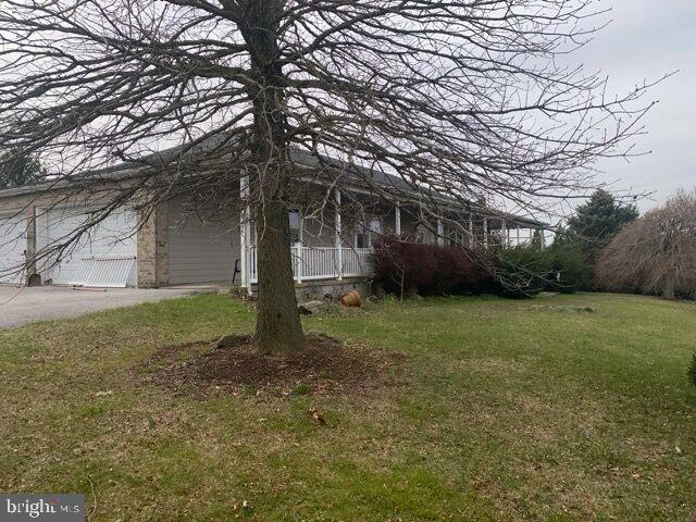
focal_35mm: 26
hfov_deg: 67.3
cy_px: 261
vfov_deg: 53.1
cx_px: 348
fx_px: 523
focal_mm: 4.25
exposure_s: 1/5025
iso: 32
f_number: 1.8
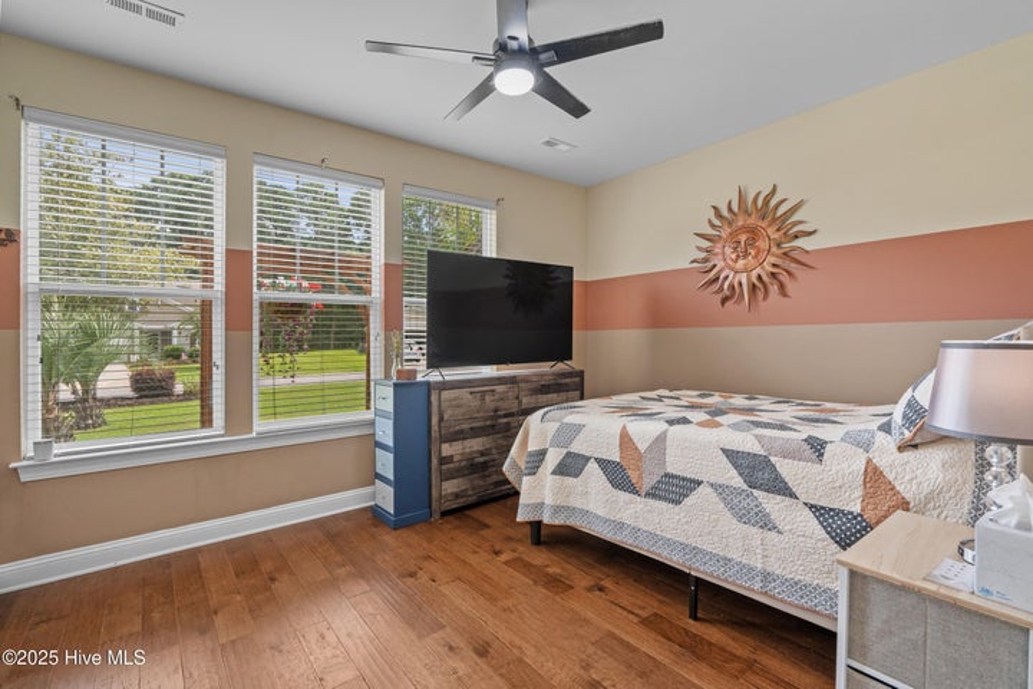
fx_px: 459
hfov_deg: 96.7
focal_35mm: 16
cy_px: 344
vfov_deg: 73.7
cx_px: 516
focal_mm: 16
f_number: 8
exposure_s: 1/15
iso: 800
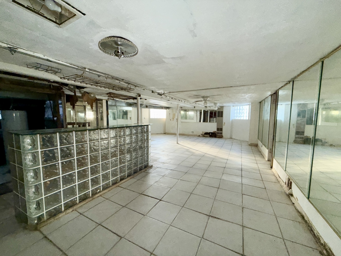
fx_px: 138
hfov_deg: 102.1
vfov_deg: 85.7
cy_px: 128
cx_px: 170
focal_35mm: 14
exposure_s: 1/50
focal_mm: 2.22
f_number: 2.2
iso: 250
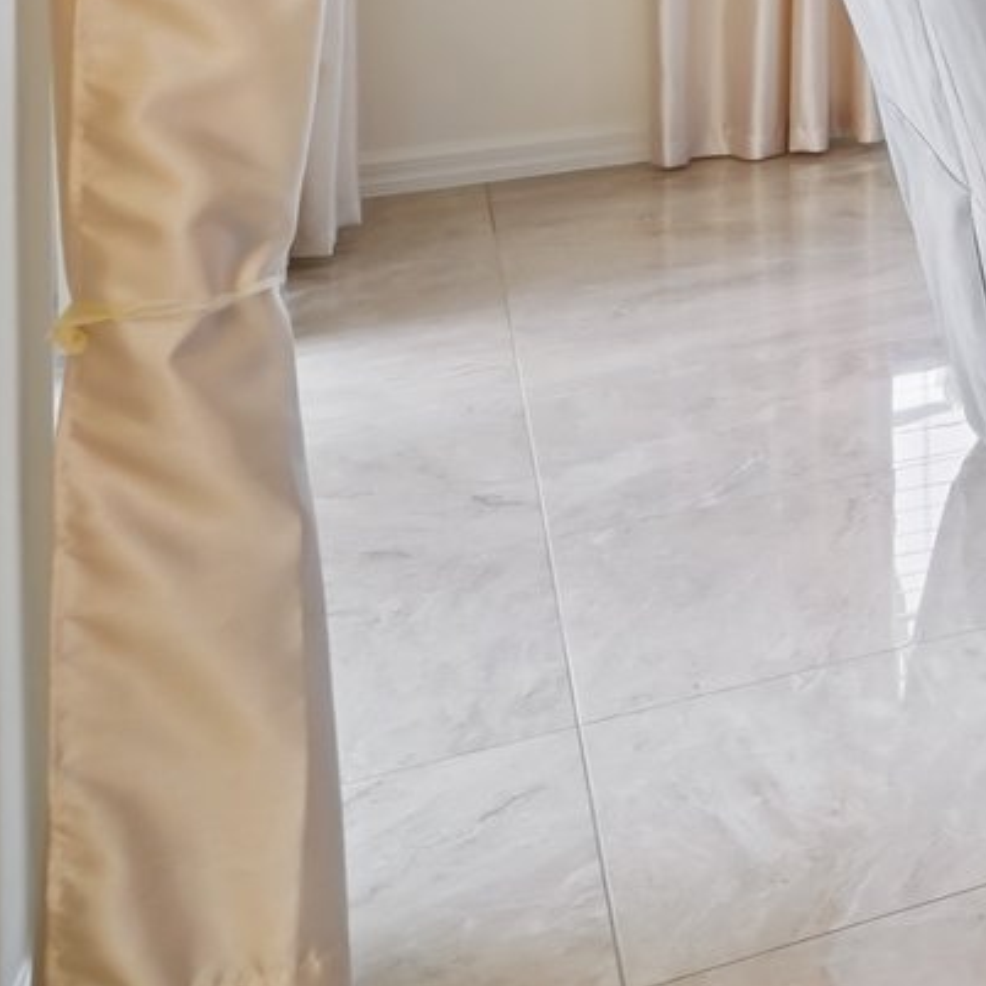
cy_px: -499
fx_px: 2514
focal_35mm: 78
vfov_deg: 19.3
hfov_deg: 14.0
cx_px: 2458
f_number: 9
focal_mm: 18
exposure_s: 1/5
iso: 400
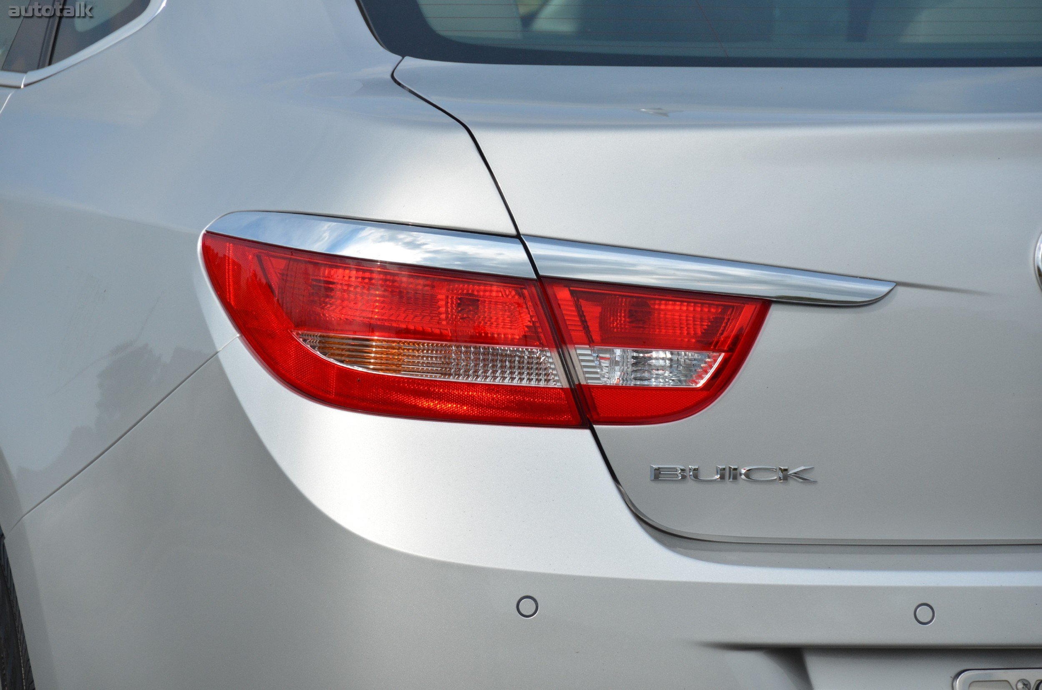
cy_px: 345
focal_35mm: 225
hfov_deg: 9.2
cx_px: 521
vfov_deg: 6.1
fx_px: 6499
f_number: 7.1
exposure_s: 1/2000
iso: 400
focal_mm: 150
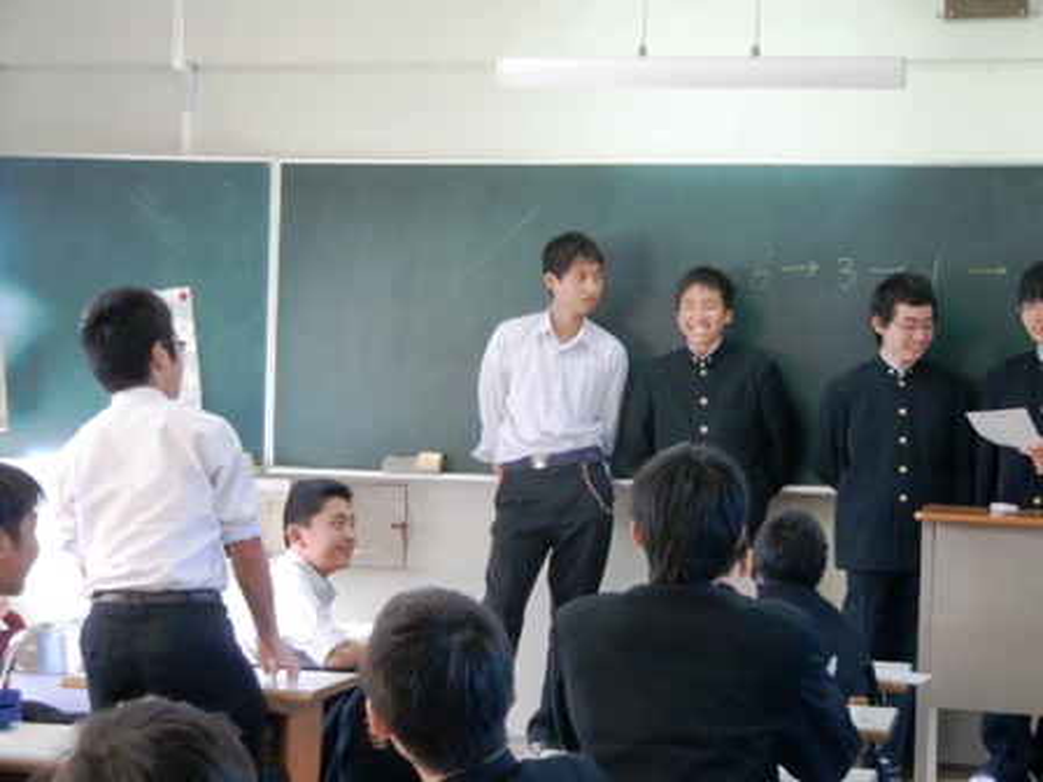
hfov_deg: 25.7
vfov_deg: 19.4
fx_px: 2290
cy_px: 391
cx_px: 522
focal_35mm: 76
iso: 400
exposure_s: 1/50
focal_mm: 13.6
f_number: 4.6
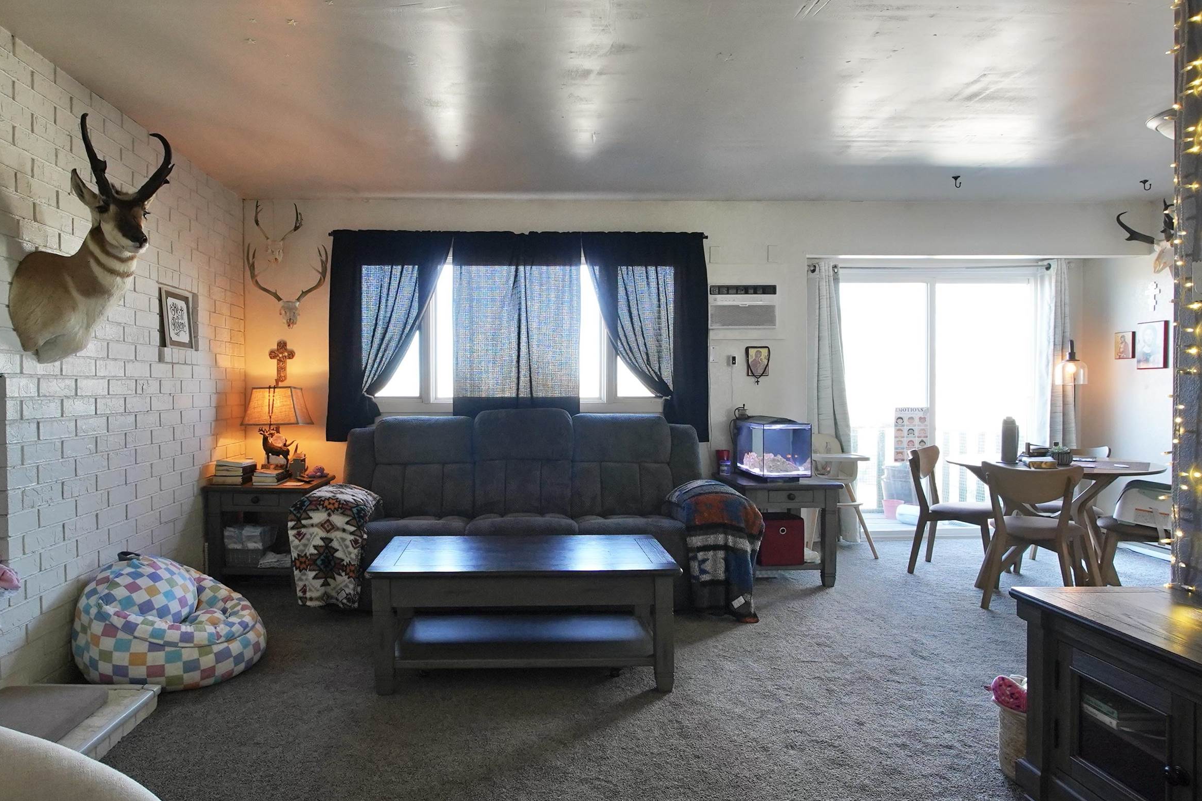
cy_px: 403
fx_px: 701
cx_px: 523
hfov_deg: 80.8
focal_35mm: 21
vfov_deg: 59.5
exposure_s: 1/160
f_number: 4
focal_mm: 11
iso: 1600
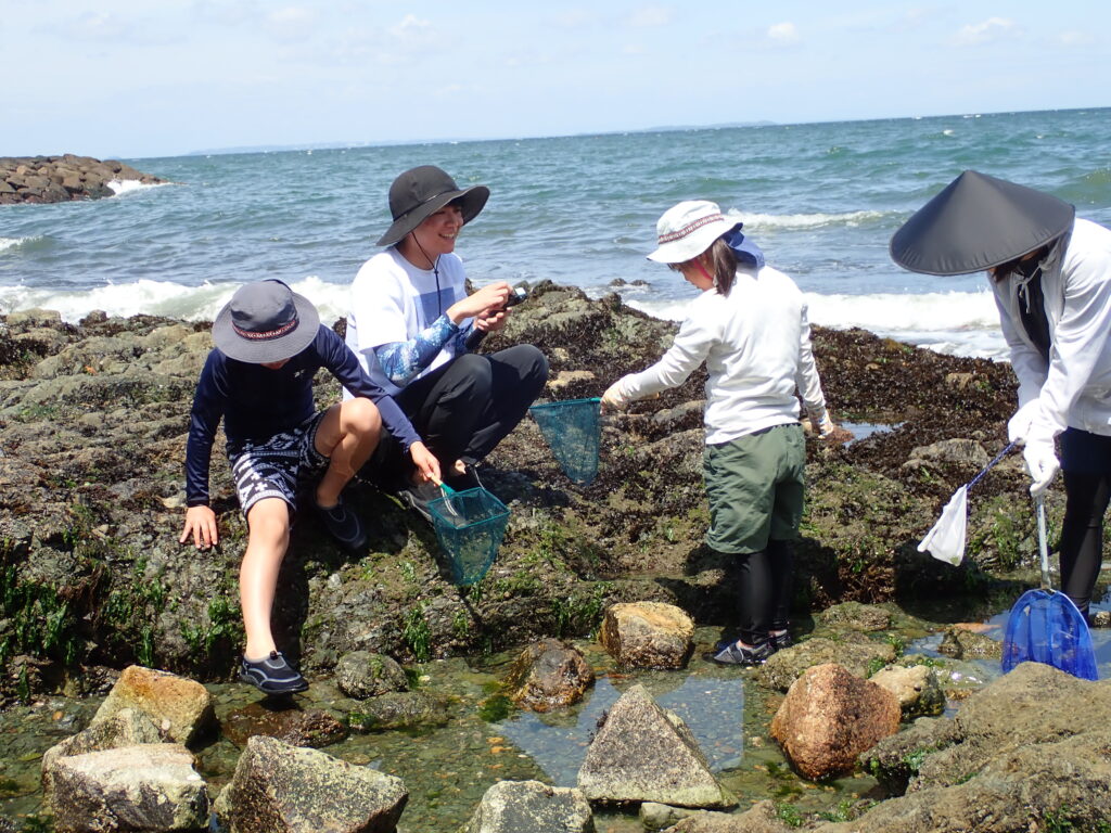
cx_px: 556
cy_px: 416
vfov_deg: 29.7
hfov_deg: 38.9
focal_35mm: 49
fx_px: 1573
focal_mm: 8.99
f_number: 4.5
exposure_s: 1/400
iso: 100
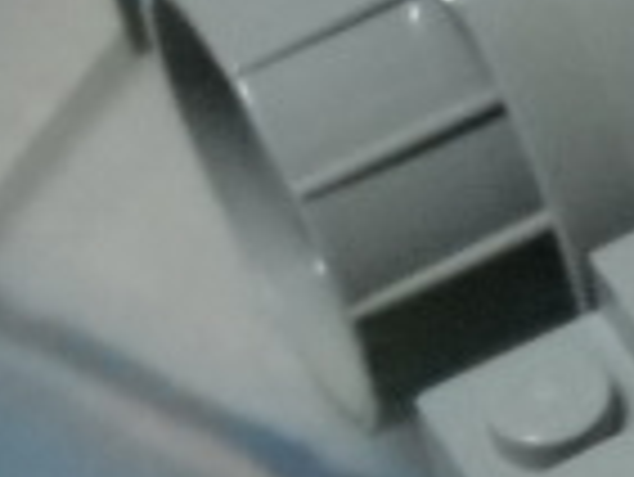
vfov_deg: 7.9
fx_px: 3410
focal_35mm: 186
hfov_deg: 9.9
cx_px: 1255
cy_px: 675
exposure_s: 1/15
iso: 800
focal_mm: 6.72
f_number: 3.1
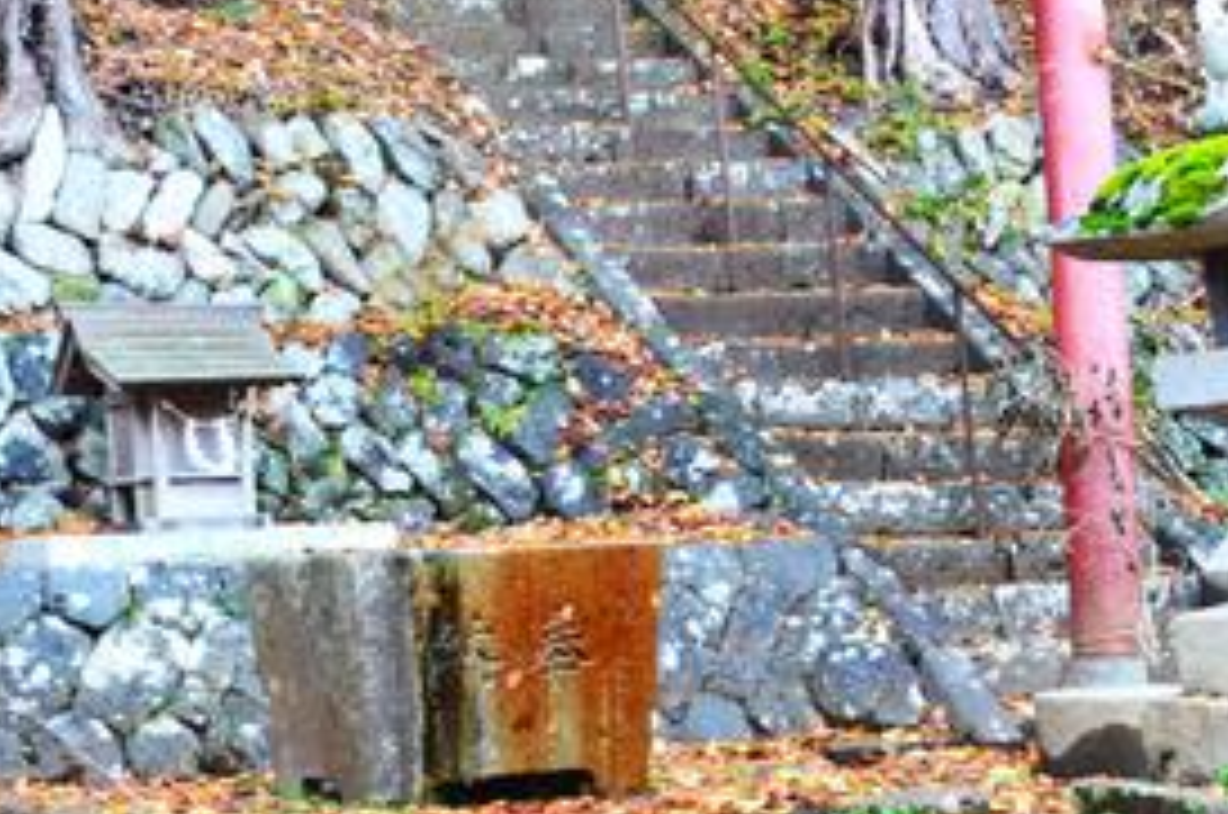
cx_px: 54
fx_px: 2690
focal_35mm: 79
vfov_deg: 16.4
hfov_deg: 24.7
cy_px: -202
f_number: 5
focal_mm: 18
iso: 800
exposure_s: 1/5
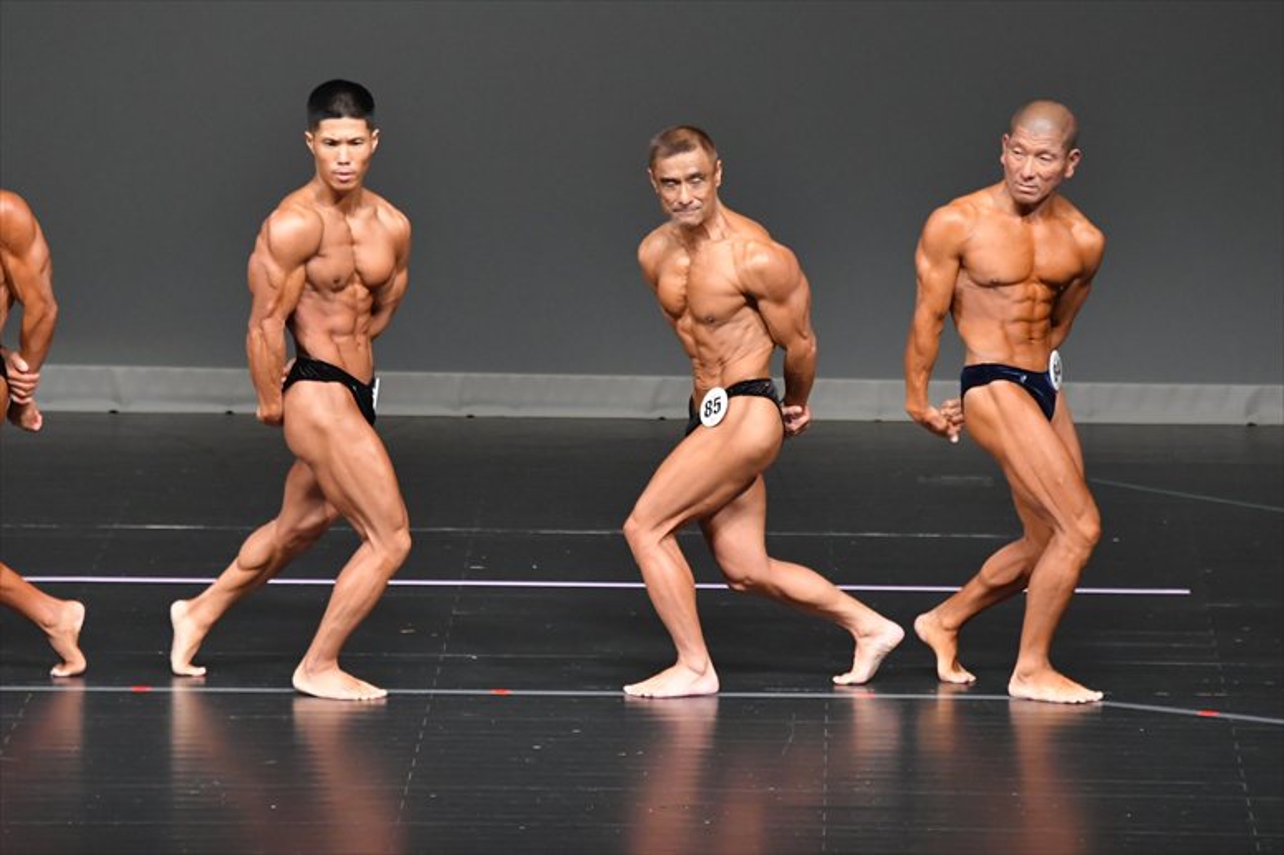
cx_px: 642
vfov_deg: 4.4
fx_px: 11230
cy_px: 428
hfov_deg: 6.5
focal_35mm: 315
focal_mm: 210
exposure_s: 1/400
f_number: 5.6
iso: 5000
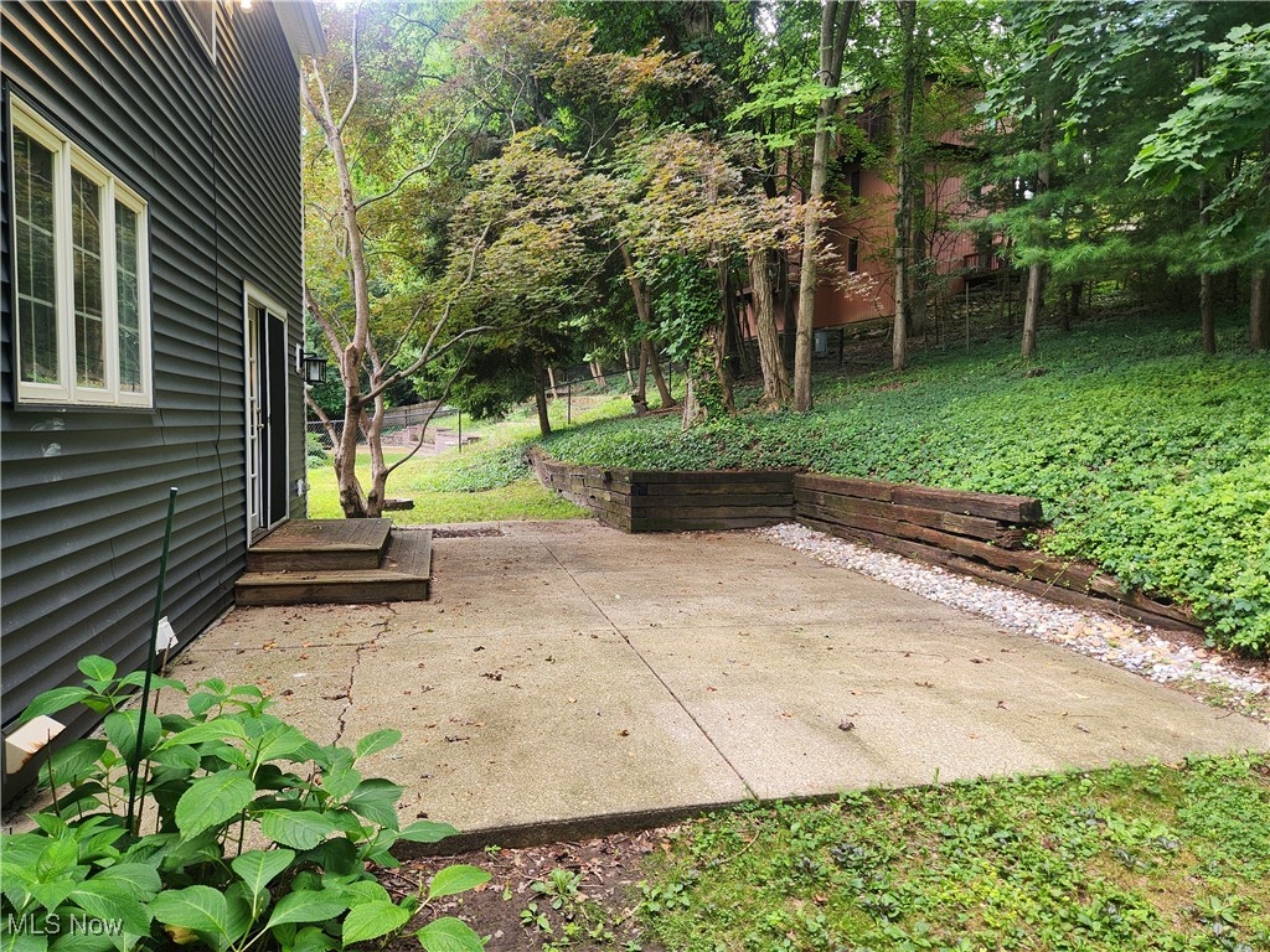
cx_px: 635
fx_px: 844
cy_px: 476
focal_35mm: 23
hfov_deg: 73.9
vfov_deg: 58.9
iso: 80
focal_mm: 5.4
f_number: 1.8
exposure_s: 1/180
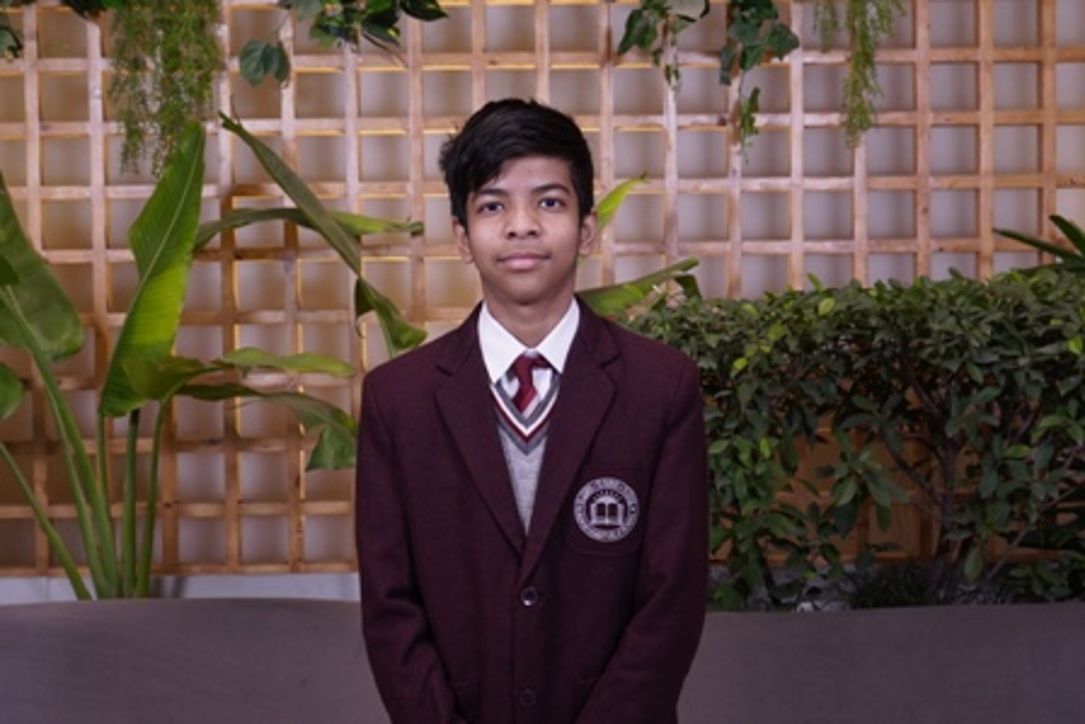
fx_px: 1628
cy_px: 362
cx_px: 542
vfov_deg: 25.1
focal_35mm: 54
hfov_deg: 36.9
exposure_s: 1/125
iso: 640
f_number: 5
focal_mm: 36
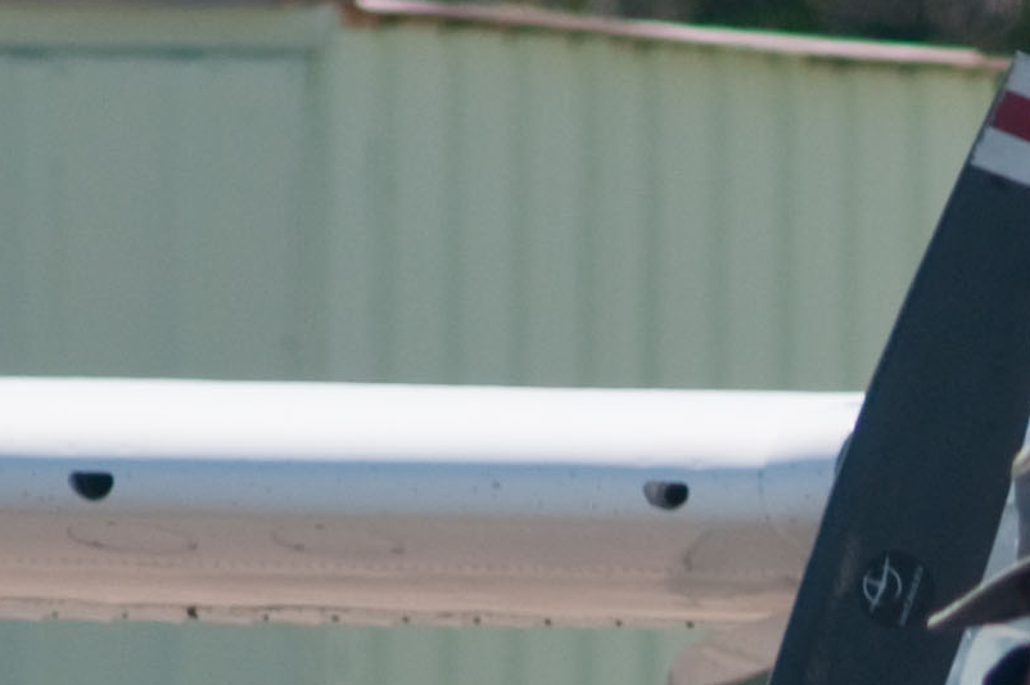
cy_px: 1103
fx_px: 68767
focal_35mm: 2406
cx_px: 1157
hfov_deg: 0.9
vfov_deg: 0.6
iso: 100
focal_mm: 300
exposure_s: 1/400
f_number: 6.3
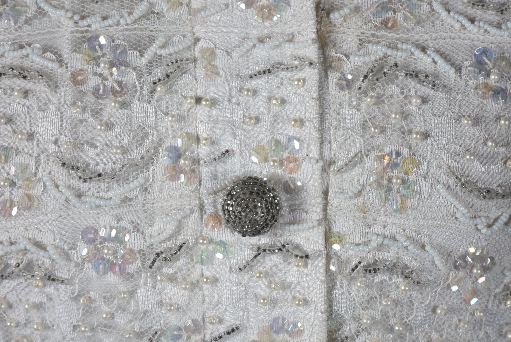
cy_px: 171
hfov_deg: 9.8
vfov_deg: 6.6
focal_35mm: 210
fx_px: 2983
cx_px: 256
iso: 200
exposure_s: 1/125
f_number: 16
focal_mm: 140
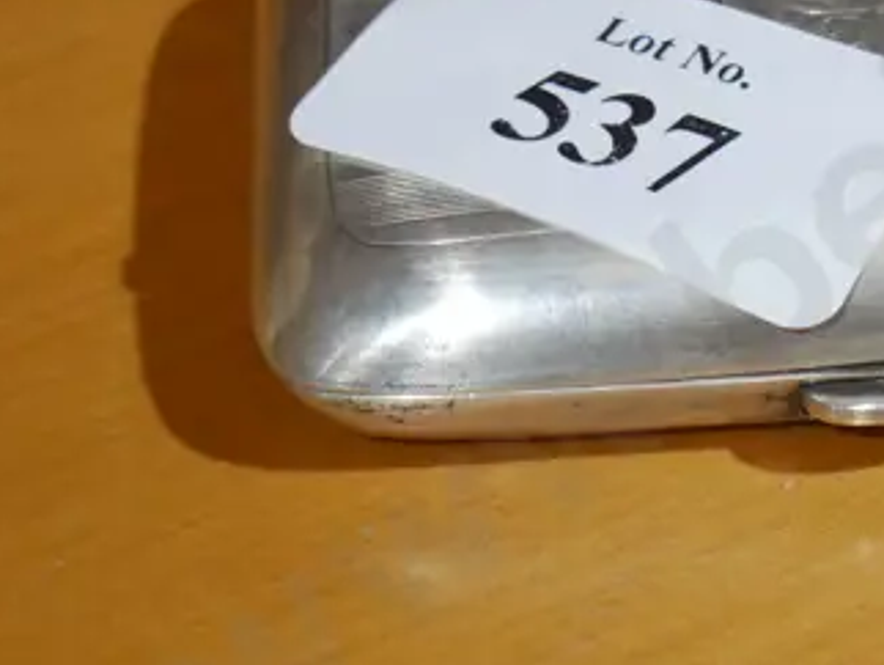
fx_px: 5035
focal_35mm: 197
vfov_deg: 7.5
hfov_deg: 9.7
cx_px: 1315
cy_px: -122
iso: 800
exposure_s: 1/80
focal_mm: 31
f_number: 5.4
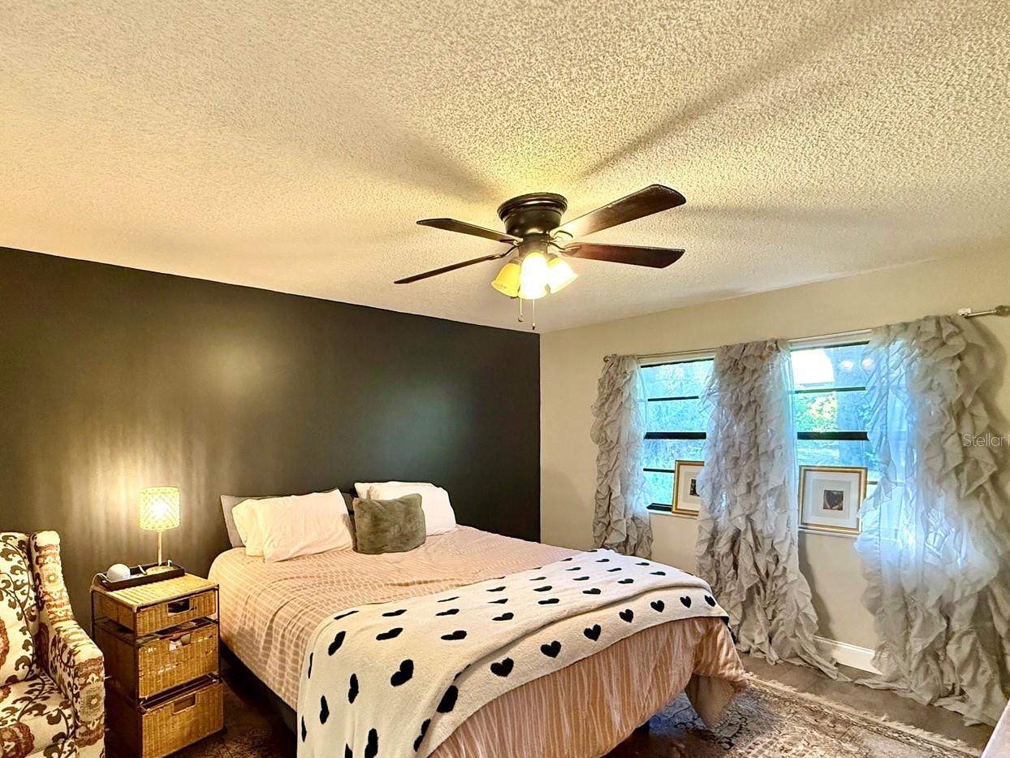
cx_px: 390
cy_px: 440
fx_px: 525
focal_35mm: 18
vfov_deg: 71.1
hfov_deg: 86.3
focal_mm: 2.22
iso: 640
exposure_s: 1/60
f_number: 2.2
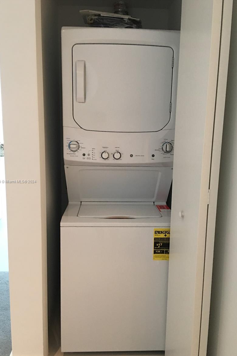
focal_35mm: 31
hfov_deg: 42.3
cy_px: 182
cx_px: 117
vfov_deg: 60.3
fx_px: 306
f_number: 2.2
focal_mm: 4.15
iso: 80
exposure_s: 1/15
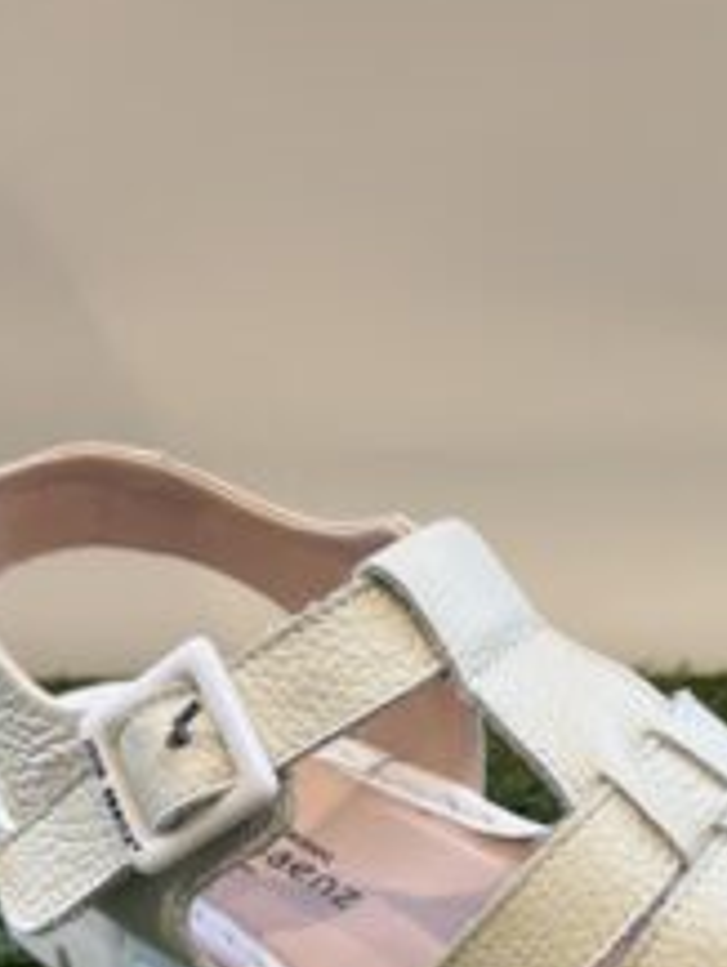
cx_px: 580
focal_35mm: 48
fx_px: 1343
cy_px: 860
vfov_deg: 37.2
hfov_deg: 29.6
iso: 32
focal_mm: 5.7
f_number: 1.5
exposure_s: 1/102
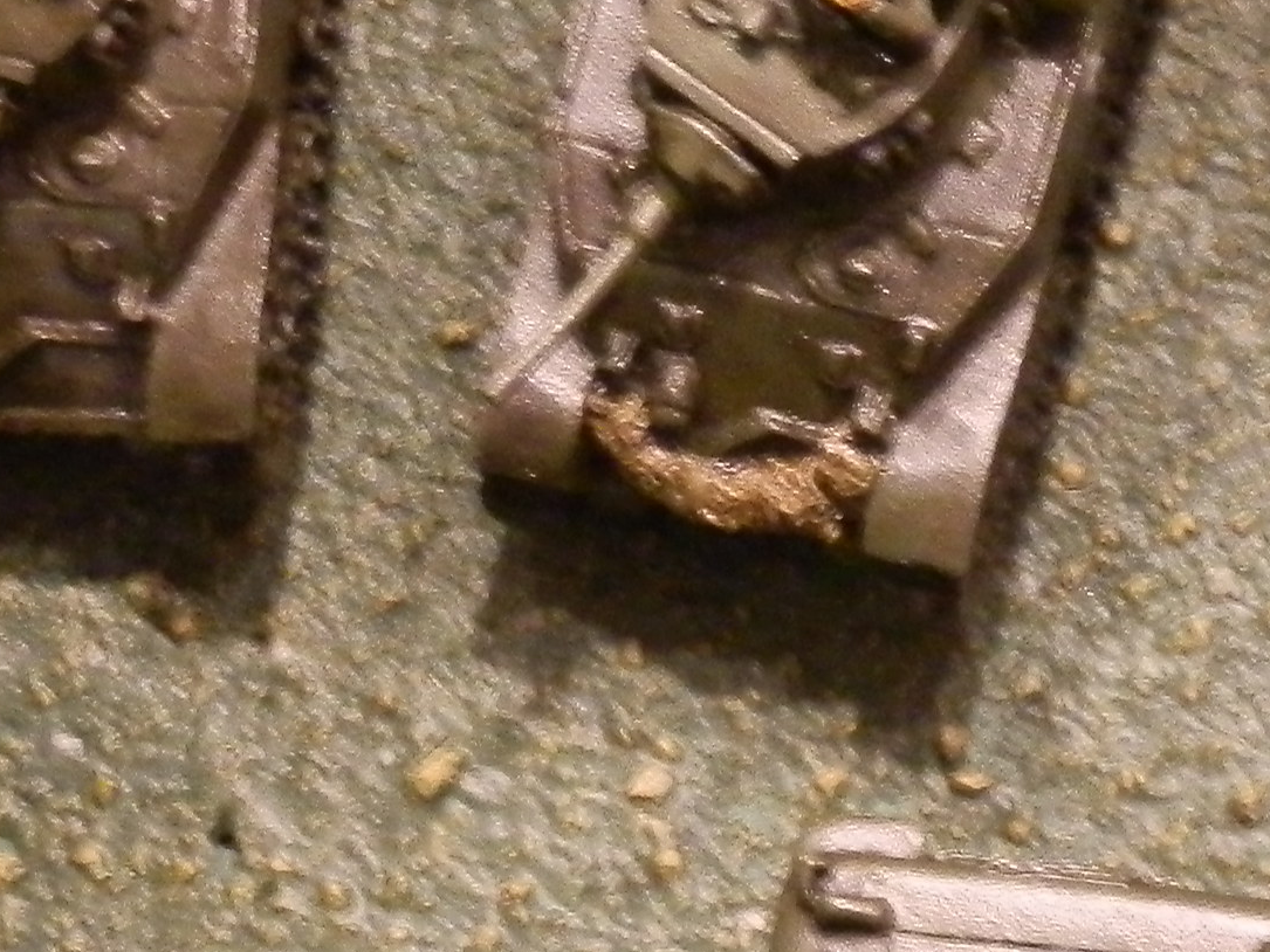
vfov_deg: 6.2
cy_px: 602
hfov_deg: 8.1
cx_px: 1822
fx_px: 8843
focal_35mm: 241
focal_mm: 10.99
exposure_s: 1/8
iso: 320
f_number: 3.7
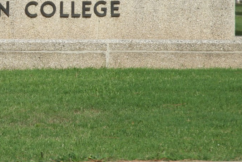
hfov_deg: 5.2
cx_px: 8
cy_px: -25
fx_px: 2676
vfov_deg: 3.5
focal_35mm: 398
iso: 100
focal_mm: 32.2
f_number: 5.3
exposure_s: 1/640
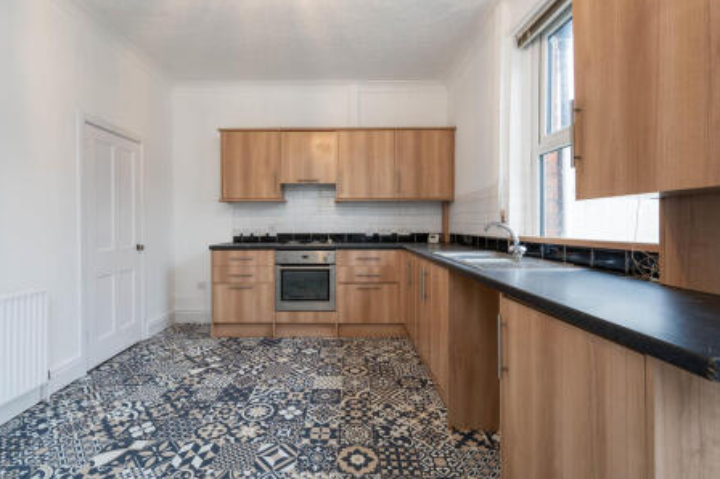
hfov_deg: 93.2
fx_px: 340
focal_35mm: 17
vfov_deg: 70.3
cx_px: 339
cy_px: 226
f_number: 7.1
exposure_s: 1/30
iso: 320
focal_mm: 16
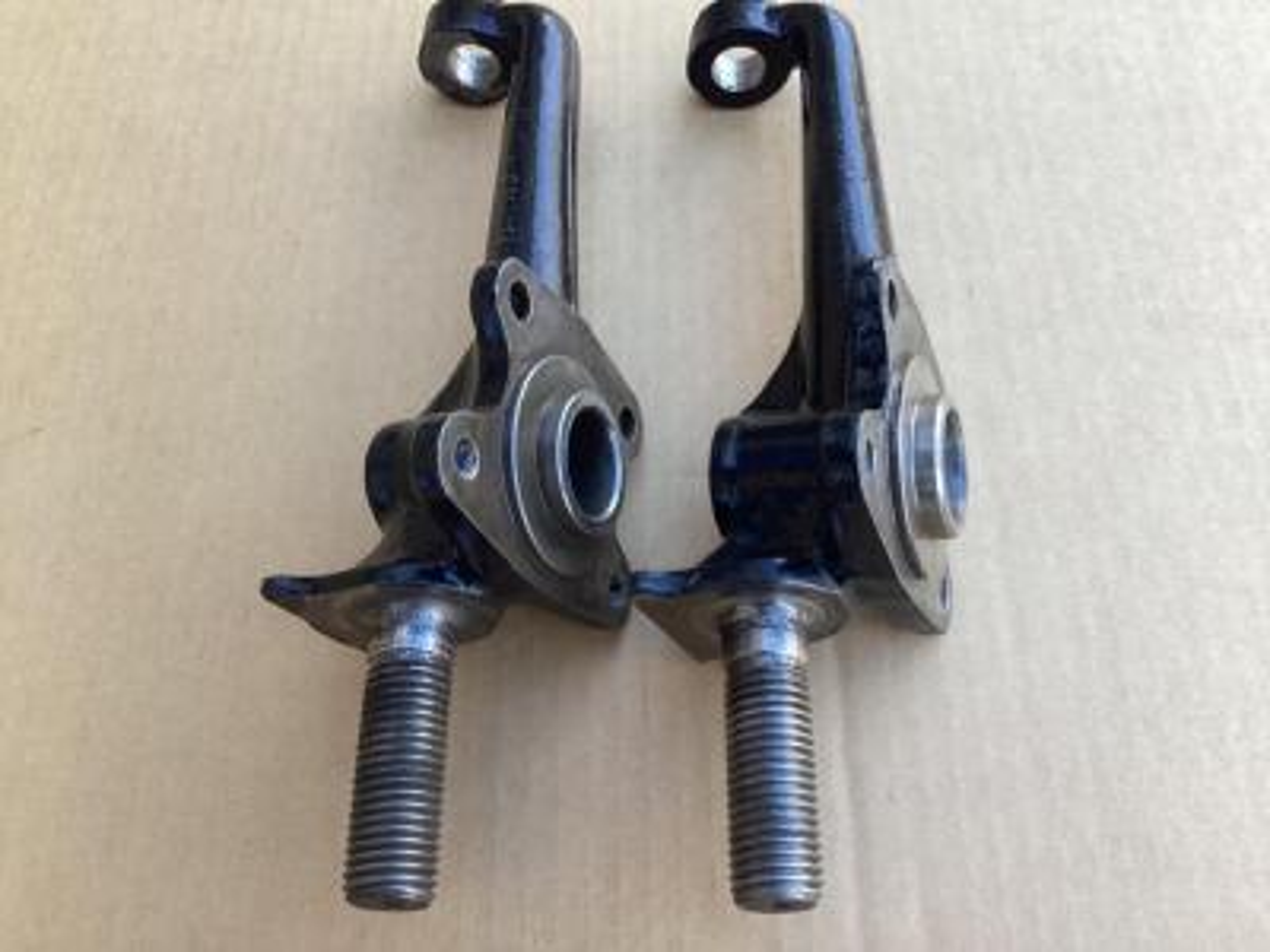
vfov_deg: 45.4
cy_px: 476
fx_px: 1137
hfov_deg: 58.4
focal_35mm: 31
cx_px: 635
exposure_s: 1/120
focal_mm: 3.3
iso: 32
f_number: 2.4
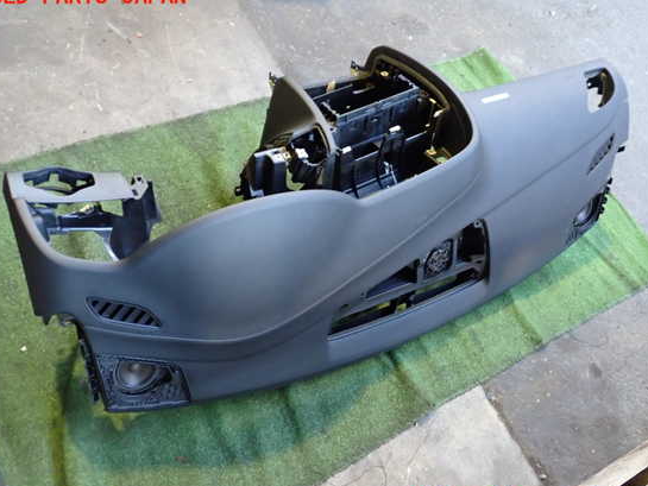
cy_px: 248
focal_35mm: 33
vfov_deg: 43.0
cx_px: 327
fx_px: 618
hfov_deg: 55.3
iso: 800
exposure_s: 1/30
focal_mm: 5.4
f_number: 2.3
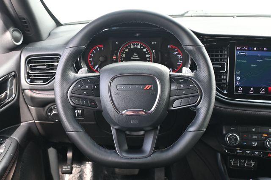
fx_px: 310
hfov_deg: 47.2
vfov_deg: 32.4
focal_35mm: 41
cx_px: 136
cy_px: 90
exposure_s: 1/125
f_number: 4.5
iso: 640
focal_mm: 27.5
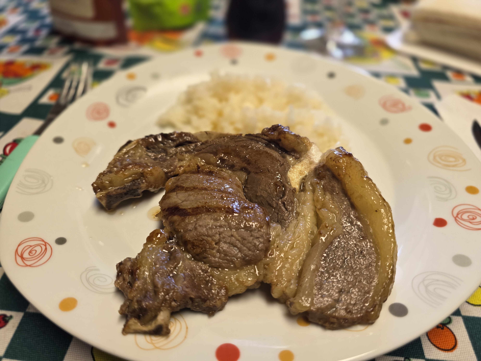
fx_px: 320
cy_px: 180
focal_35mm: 23
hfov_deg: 73.9
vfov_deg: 58.9
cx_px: 240
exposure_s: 1/100
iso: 125
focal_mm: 6.3
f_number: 1.7
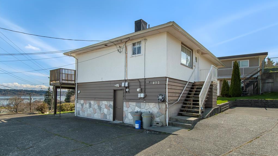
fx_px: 140
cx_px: 139
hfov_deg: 89.6
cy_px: 77
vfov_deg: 58.3
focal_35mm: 19
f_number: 10
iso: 640
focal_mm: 12
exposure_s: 1/1600
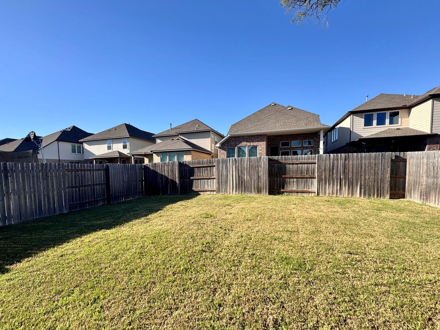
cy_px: 185
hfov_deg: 90.9
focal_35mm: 17
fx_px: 216
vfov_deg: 74.4
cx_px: 207
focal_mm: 2.22
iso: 50
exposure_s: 1/1094
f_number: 2.2
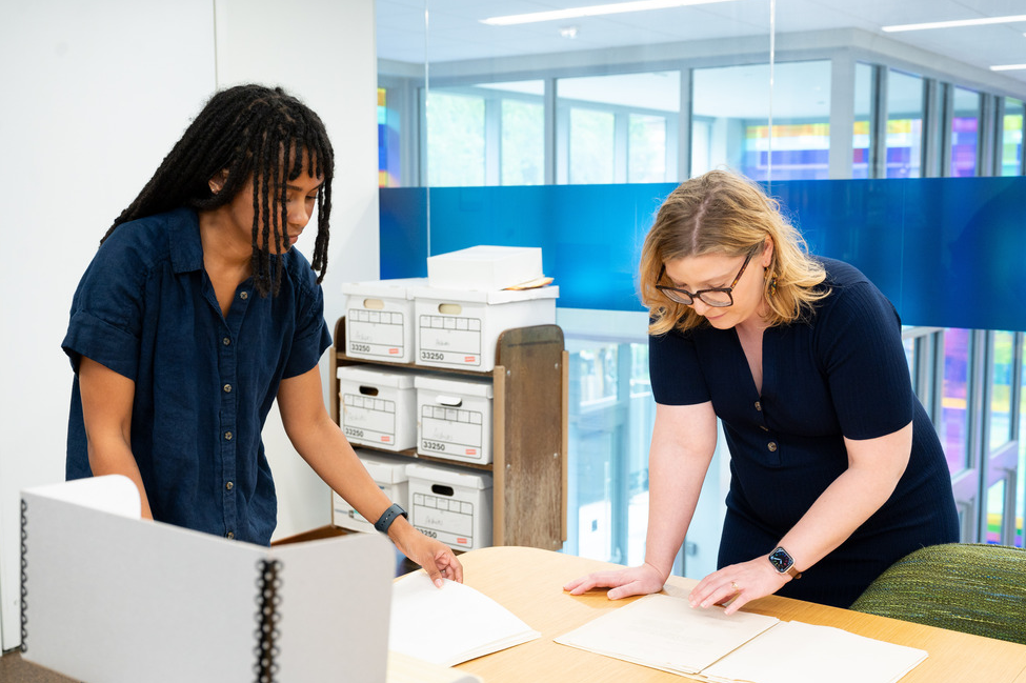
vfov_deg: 31.9
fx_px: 1196
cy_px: 338
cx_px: 524
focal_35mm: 42
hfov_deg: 46.4
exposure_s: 1/125
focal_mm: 41
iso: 640
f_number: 5
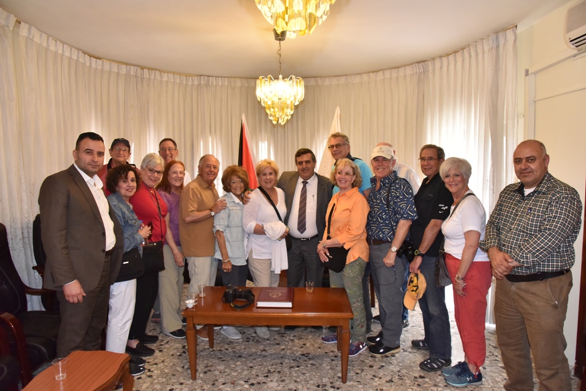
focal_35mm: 24
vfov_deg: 53.1
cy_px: 196
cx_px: 293
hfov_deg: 73.7
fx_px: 391
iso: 3200
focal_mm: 24
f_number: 8
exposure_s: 1/250
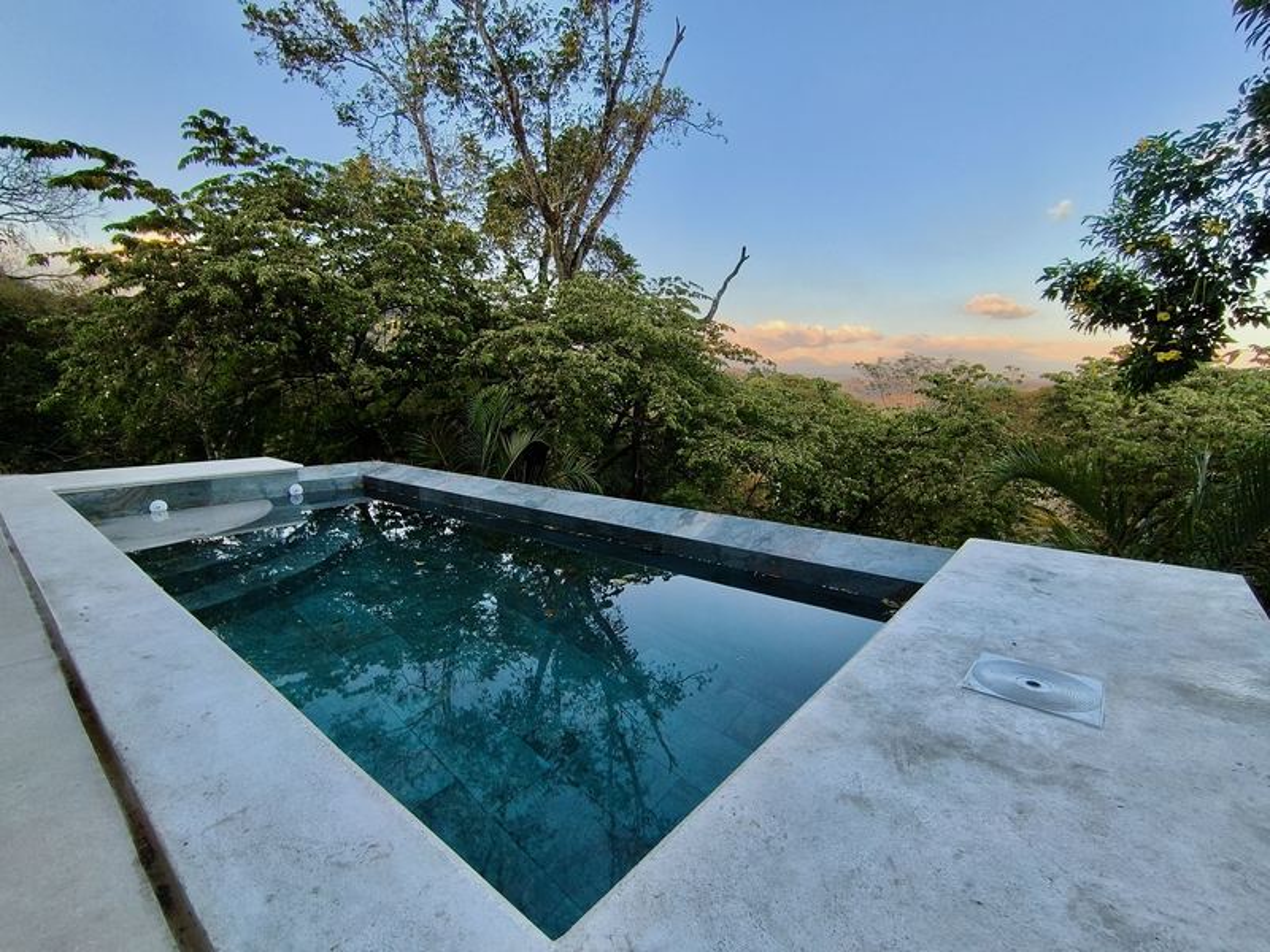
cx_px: 635
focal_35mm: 16
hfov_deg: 94.5
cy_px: 476
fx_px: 587
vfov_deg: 78.1
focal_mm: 1.65
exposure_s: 1/510
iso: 50
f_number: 2.2
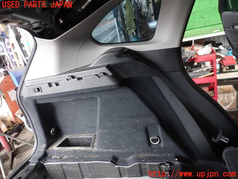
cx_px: 119
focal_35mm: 25
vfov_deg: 54.9
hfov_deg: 69.4
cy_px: 90
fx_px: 172
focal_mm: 4.5
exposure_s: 1/40
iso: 200
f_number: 2
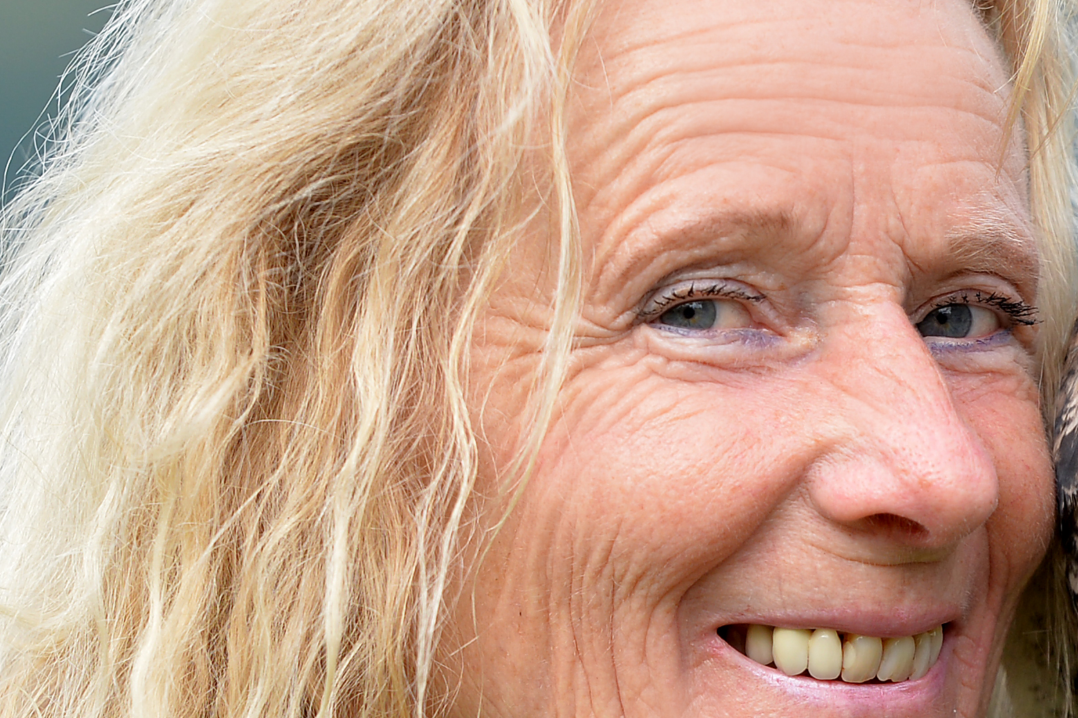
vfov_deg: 2.3
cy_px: 622
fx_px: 17986
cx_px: 902
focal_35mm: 601
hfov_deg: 3.4
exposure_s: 1/1000
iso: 400
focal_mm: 190
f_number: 3.5
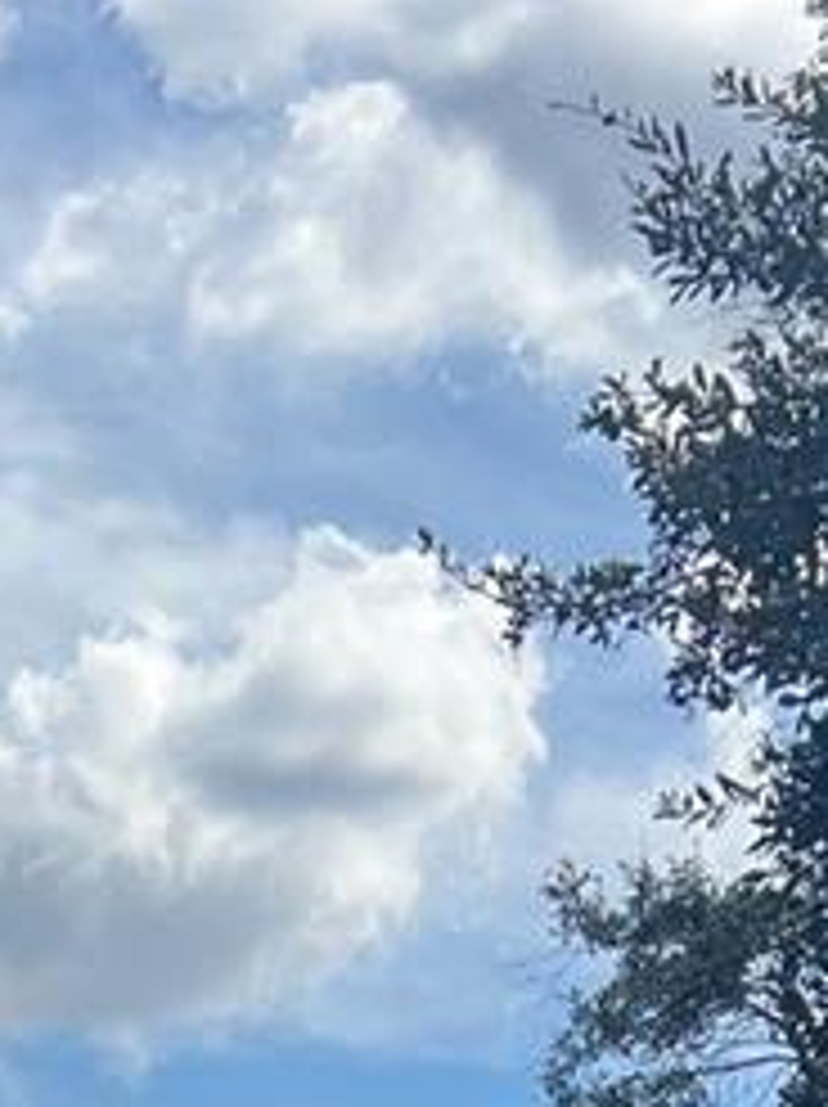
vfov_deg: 12.6
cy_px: 2552
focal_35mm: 127
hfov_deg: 11.2
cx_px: -364
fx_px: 4057
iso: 50
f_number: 1.5
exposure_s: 1/3571
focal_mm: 5.7
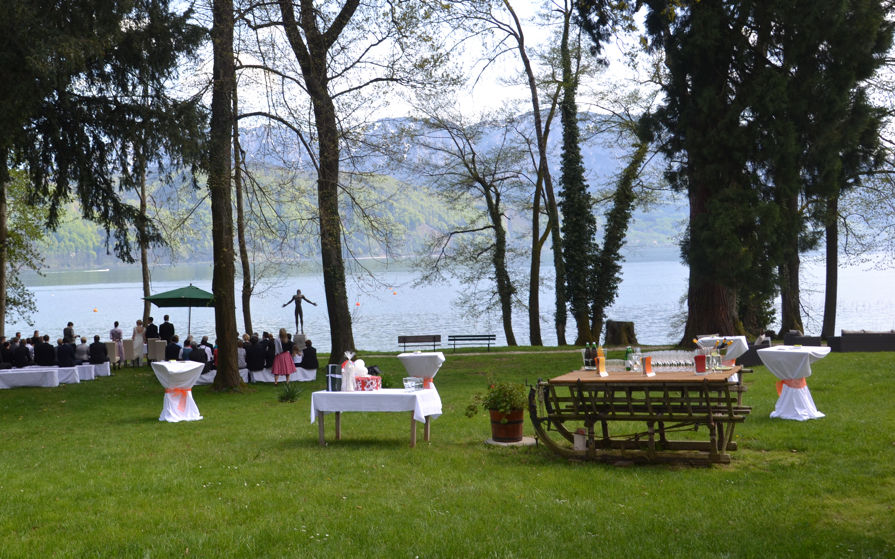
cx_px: 346
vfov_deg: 32.2
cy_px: 237
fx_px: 967
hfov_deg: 49.3
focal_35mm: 40
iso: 100
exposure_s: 1/160
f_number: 6.3
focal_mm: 21
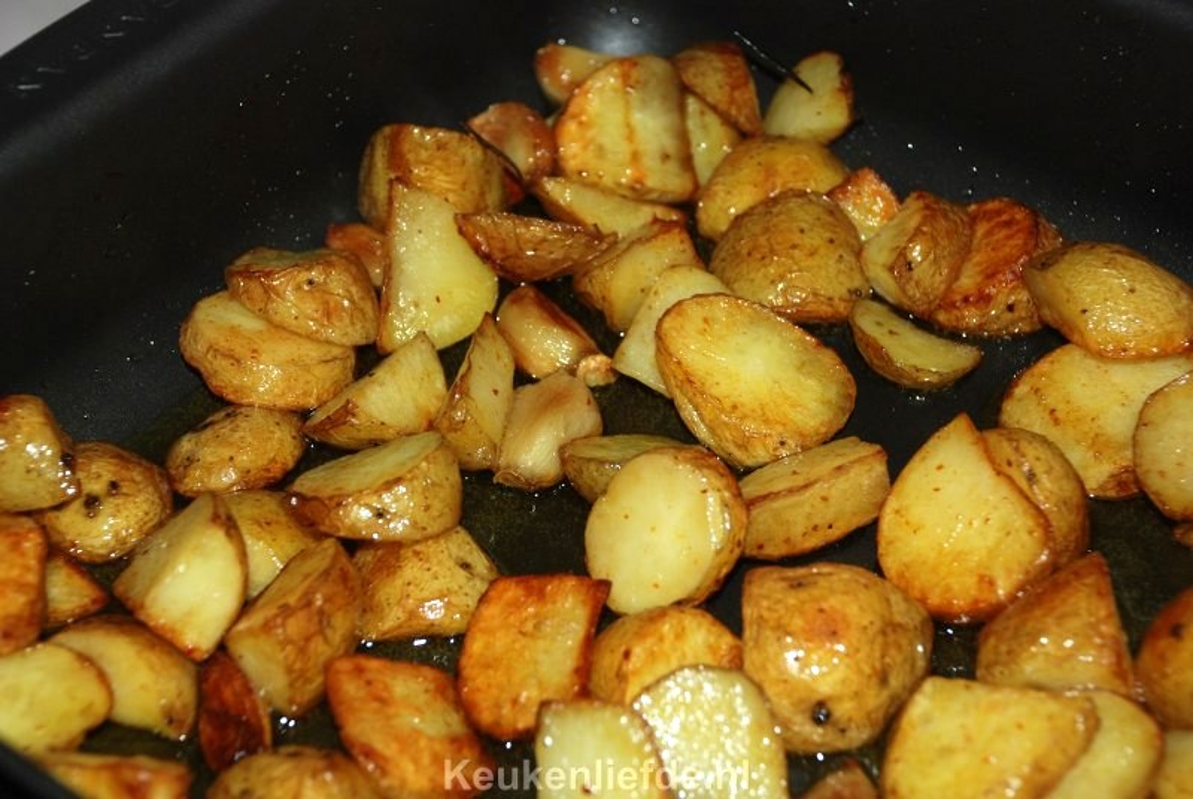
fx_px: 3086
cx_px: 596
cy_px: 400
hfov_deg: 21.9
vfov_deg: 14.8
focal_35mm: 93
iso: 160
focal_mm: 62
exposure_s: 1/60
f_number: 5.3
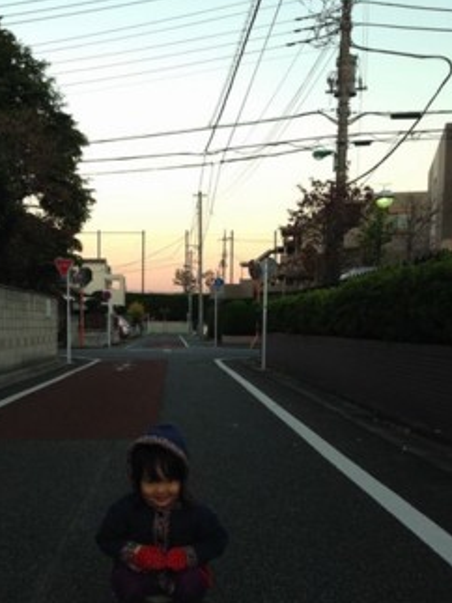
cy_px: 411
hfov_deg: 31.2
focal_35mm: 46
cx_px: 144
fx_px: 801
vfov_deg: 40.6
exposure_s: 1/40
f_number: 2.4
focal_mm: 4.12
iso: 50
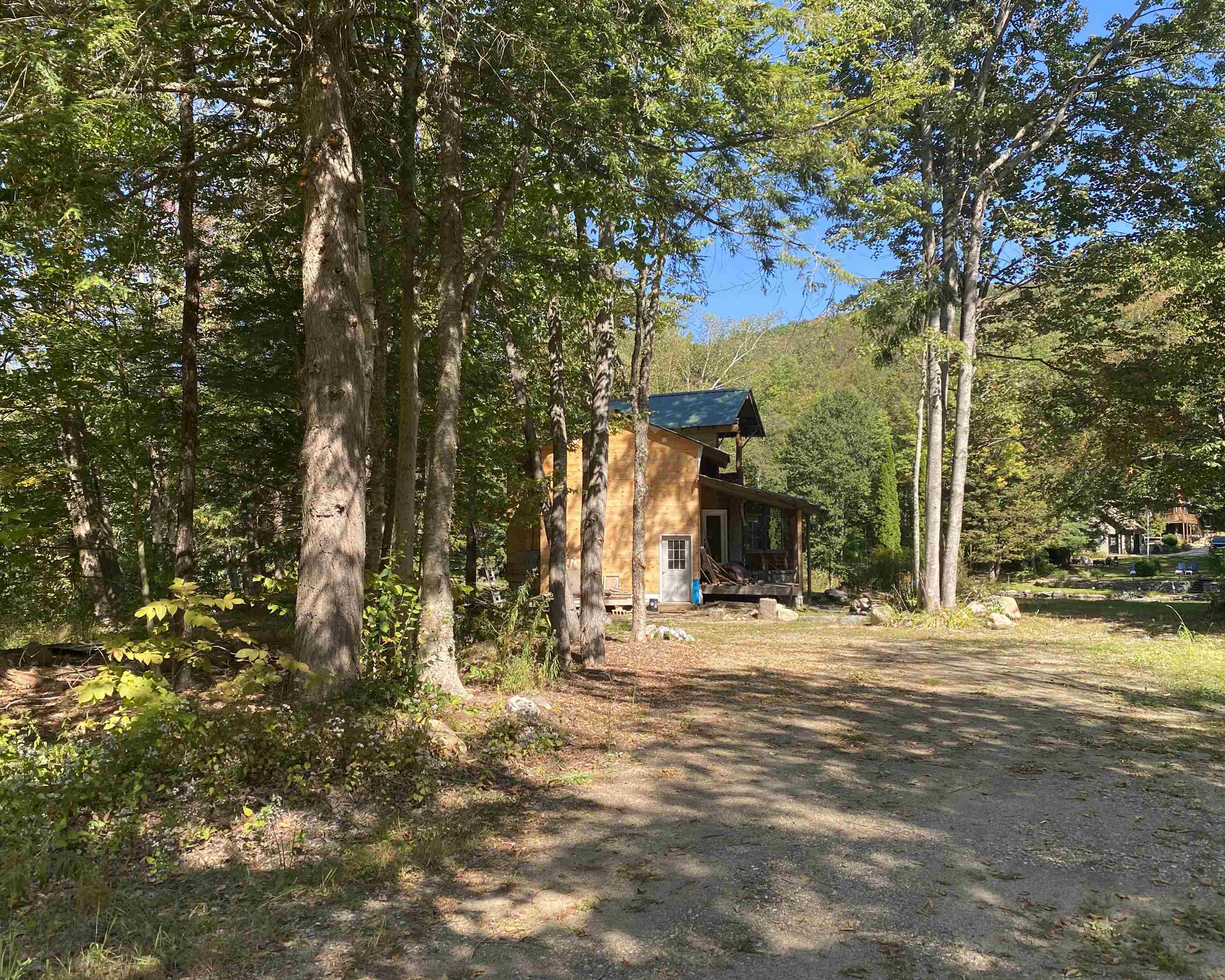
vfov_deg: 51.5
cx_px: 604
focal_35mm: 28
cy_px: 485
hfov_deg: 62.2
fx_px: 1015
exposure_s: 1/623
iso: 32
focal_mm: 4.25
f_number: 1.8
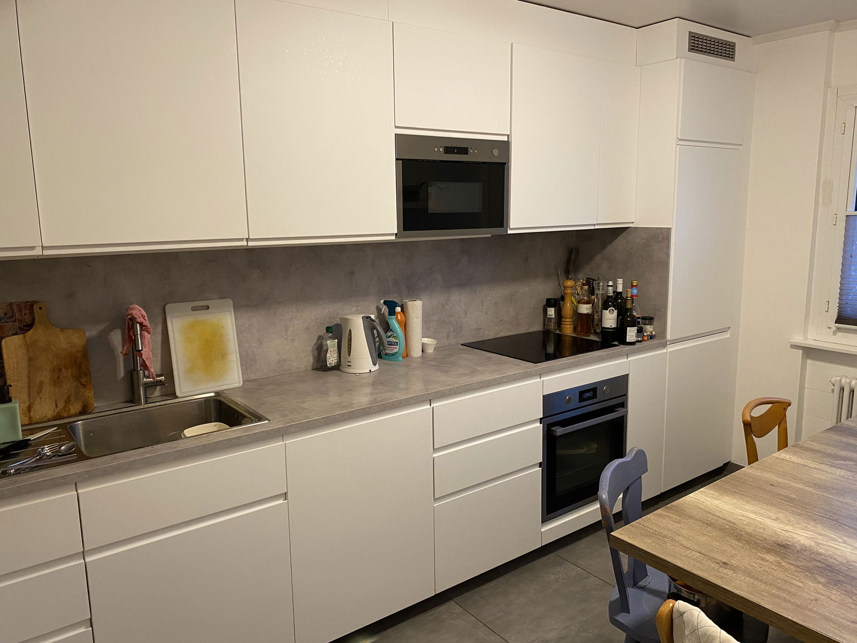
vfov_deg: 53.1
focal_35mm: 26
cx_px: 428
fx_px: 644
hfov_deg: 67.3
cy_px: 322
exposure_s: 1/50
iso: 125
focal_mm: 4.25
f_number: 1.8
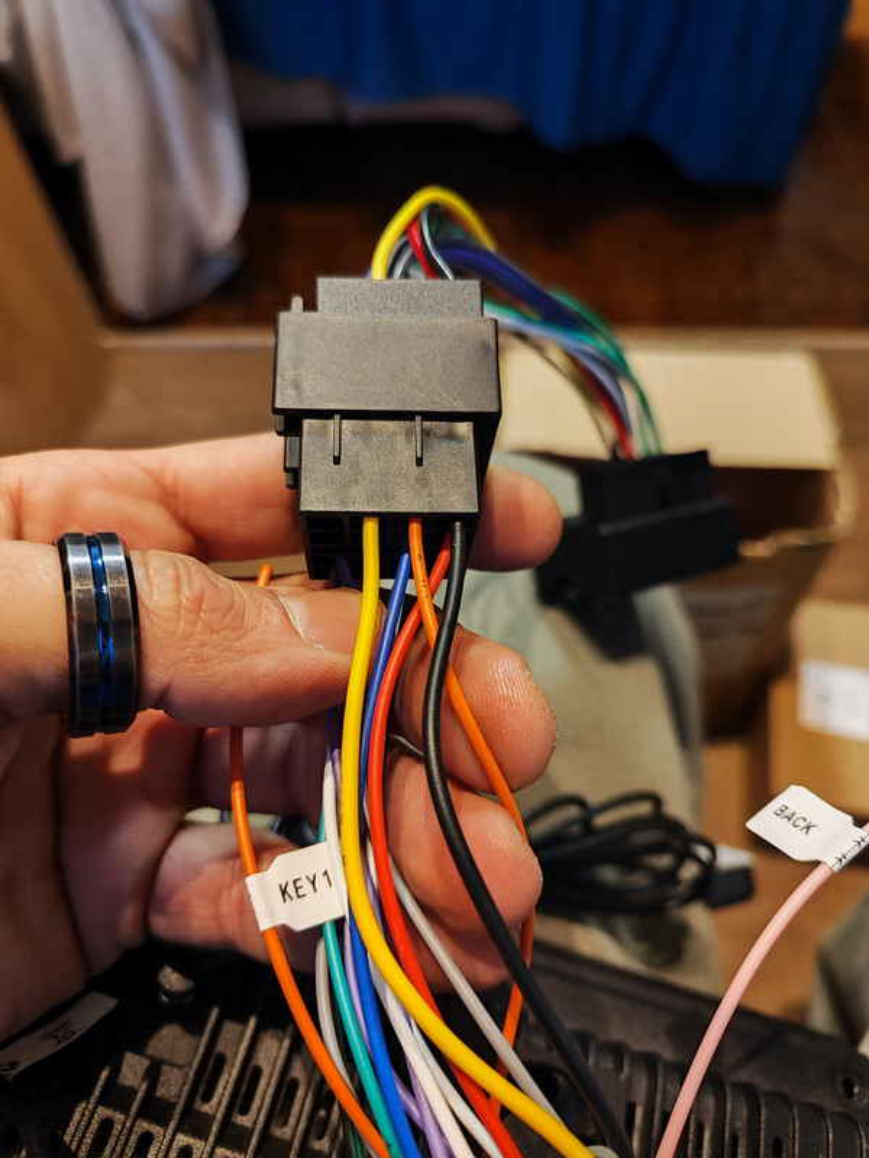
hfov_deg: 58.9
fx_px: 770
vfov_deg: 73.9
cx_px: 434
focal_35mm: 23
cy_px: 579
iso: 1130
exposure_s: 1/25
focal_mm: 5.59
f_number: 1.88
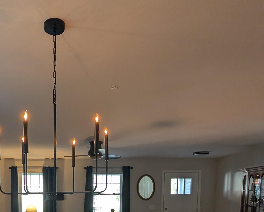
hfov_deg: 54.4
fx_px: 242
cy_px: 216
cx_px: 64
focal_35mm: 31
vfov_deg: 40.7
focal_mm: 2.02
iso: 93
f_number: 1.7
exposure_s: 1/120
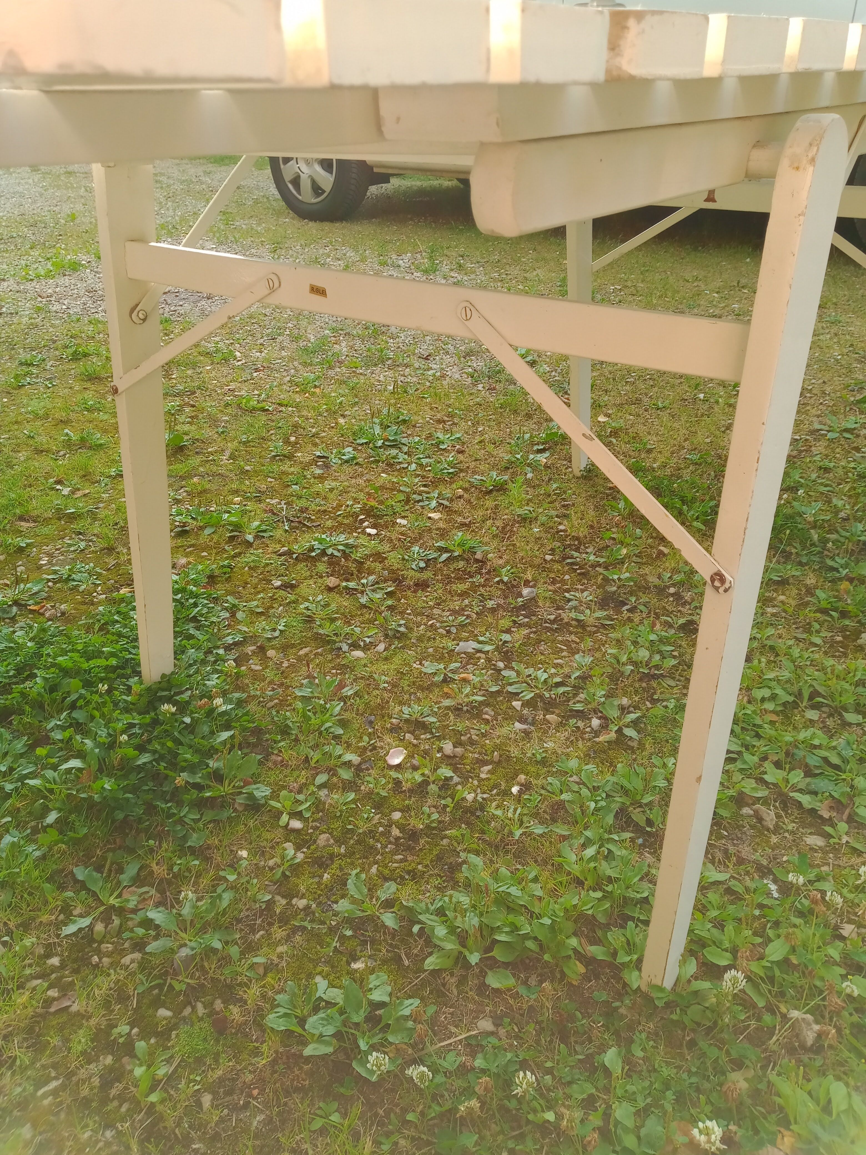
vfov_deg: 65.3
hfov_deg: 51.4
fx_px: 901
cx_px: 433
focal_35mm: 27
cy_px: 578
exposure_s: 1/169
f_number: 2
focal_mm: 3.54
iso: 118
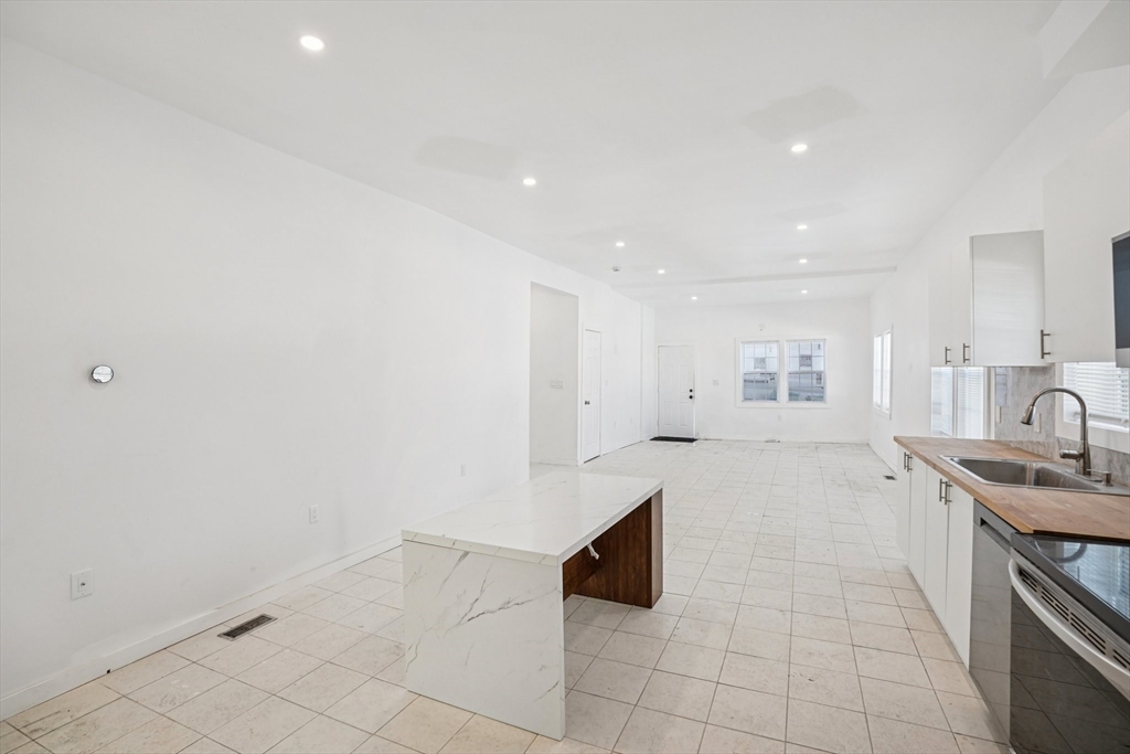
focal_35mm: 16
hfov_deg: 96.7
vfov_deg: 73.8
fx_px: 502
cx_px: 565
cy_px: 377
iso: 200
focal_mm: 16
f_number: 6.3
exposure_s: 1/30
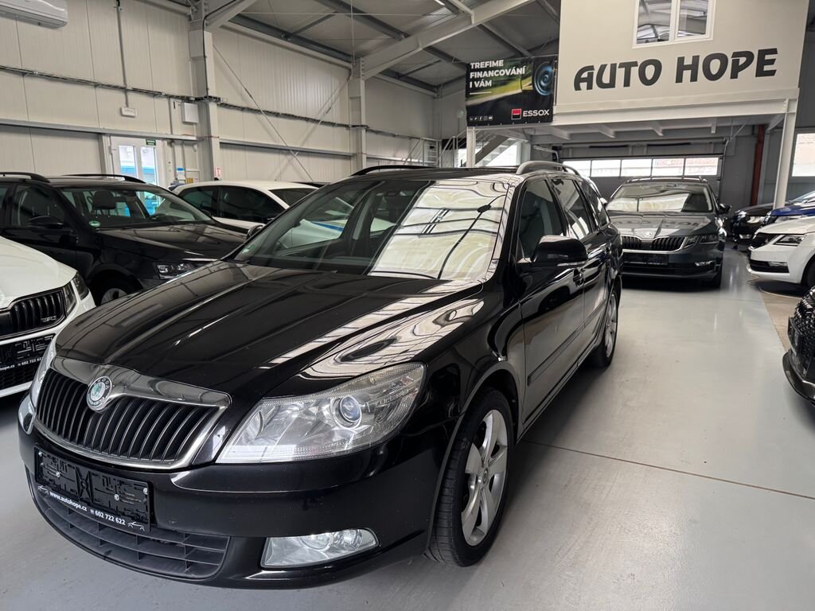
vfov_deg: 56.8
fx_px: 565
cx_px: 408
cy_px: 306
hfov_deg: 71.6
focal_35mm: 24
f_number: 1.78
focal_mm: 6.76
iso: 320
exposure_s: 1/60
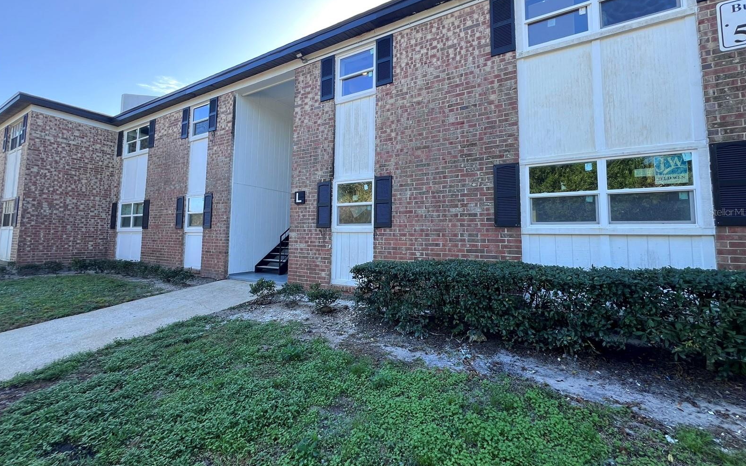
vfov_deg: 78.4
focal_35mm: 14
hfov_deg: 105.3
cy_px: 212
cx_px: 375
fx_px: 285
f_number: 1.8
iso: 32
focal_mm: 1.57
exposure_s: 1/168
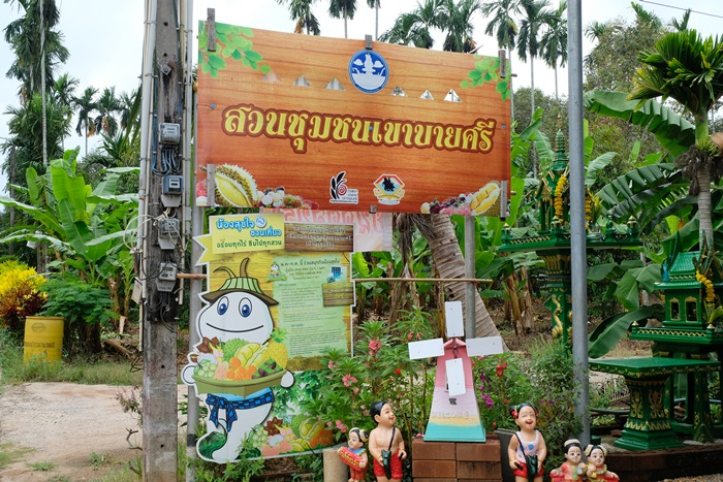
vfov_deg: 35.1
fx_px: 763
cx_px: 362
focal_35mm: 38
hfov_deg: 50.7
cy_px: 241
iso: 400
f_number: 8
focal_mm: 25.6
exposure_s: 1/170
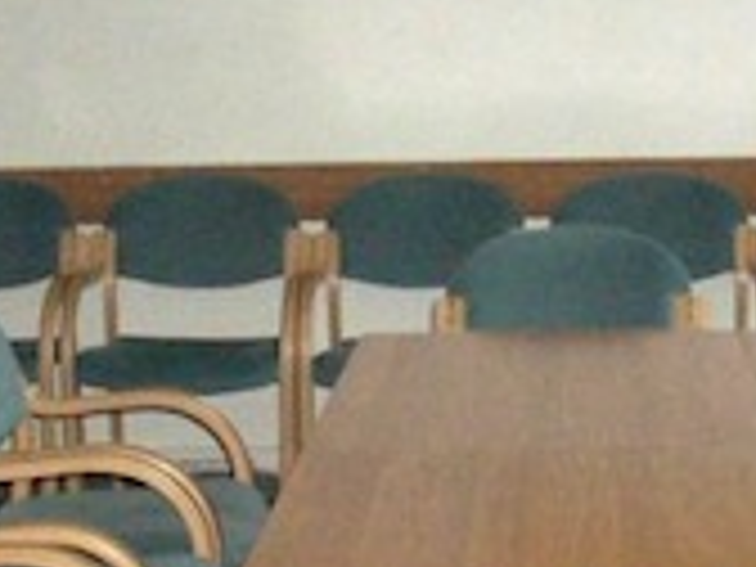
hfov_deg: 16.2
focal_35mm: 121
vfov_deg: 12.2
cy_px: 268
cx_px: 558
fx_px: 2643
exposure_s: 1/60
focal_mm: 6.2
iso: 400
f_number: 2.8
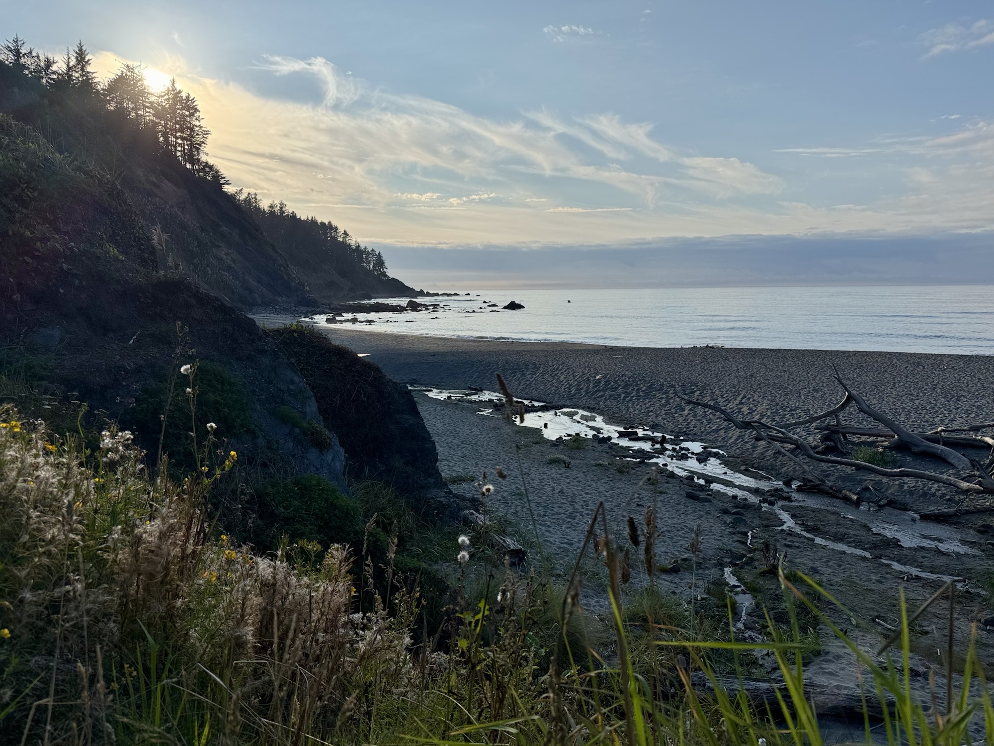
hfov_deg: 71.6
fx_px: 689
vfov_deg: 56.8
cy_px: 373
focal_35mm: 24
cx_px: 497
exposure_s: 1/10417
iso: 80
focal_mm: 6.76
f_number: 1.78
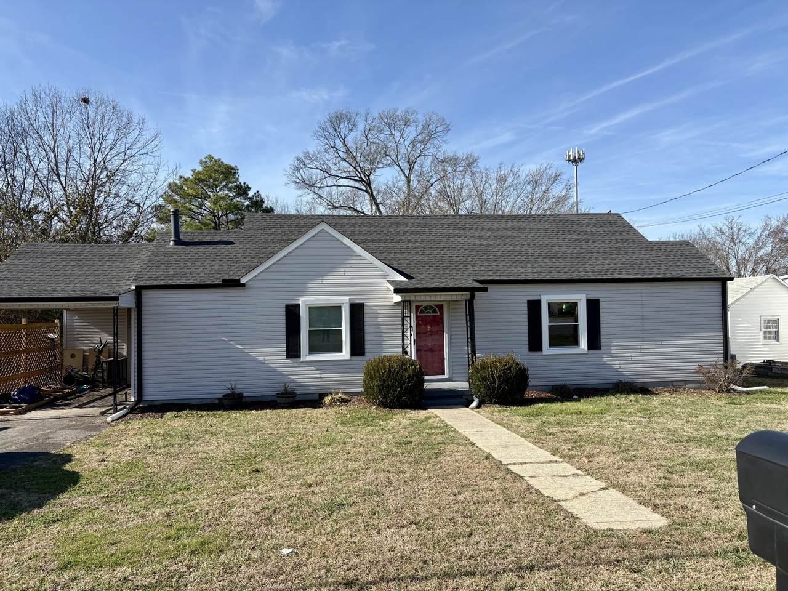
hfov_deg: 67.3
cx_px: 394
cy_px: 296
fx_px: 592
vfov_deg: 53.1
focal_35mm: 26
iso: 50
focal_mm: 5.96
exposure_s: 1/2639
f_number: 1.6
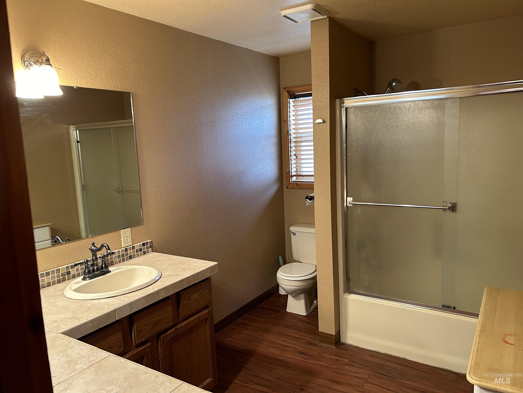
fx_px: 393
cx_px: 262
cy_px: 196
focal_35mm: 26
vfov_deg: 53.1
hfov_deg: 67.3
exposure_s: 1/60
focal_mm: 5.7
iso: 200
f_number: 1.5
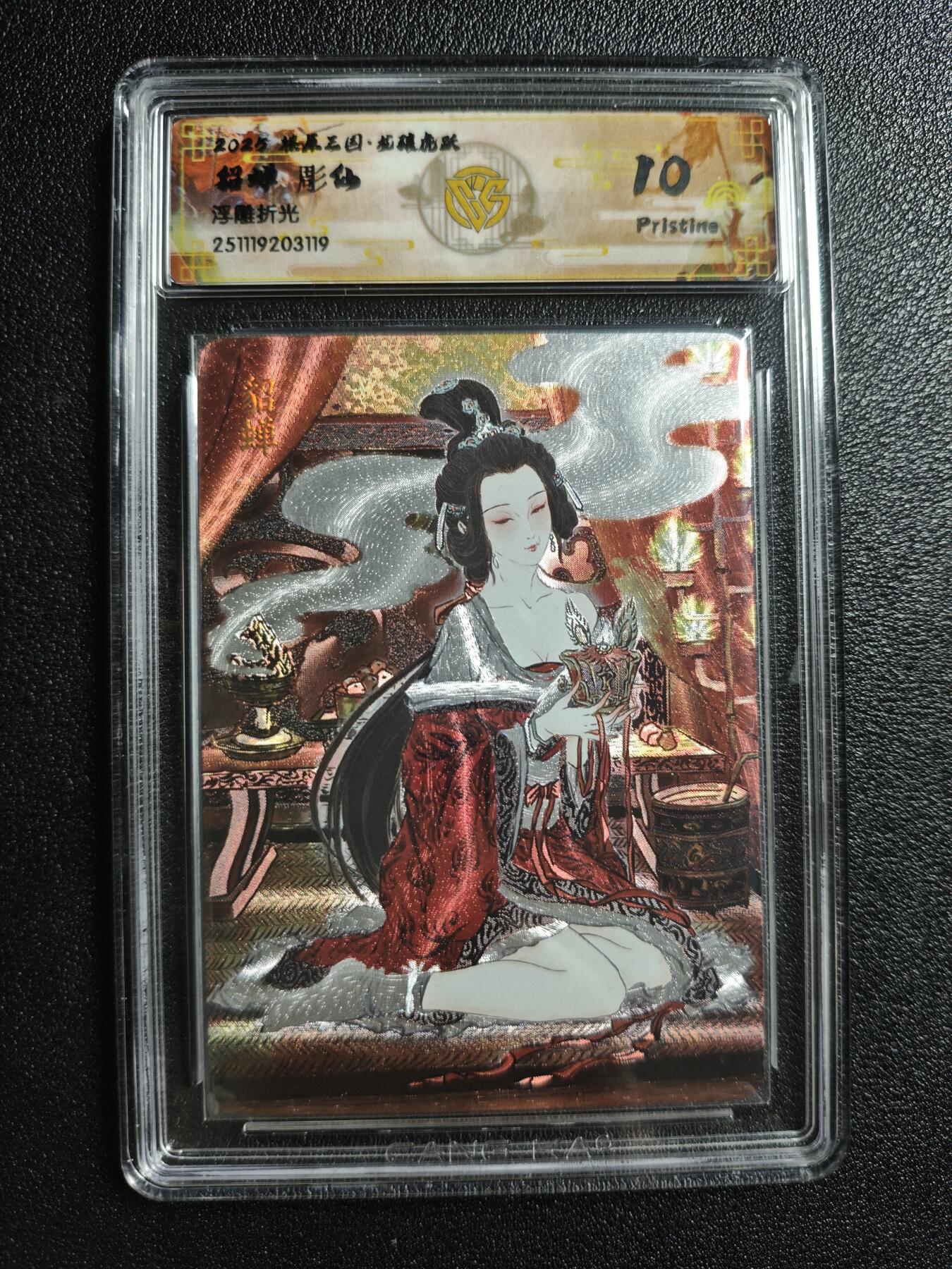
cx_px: 476
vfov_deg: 67.3
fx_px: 953
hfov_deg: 53.1
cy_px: 634
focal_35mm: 26
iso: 320
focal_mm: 4.94
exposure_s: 1/100
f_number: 1.5
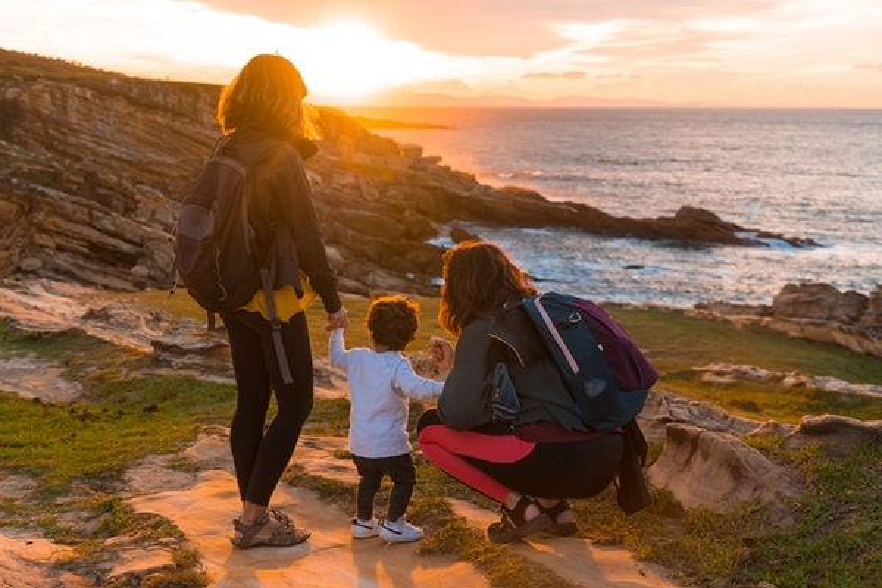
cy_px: 294
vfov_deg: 28.9
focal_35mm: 46
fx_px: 1139
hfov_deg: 42.3
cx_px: 441
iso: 160
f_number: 2.8
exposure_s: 1/320
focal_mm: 31
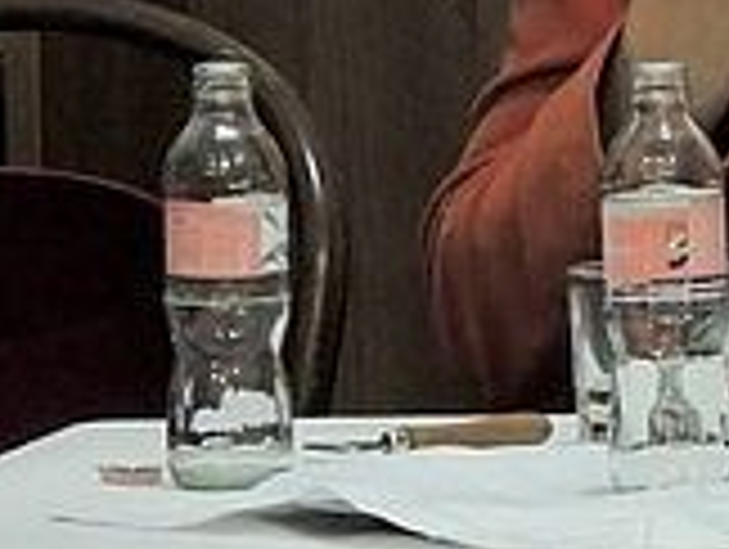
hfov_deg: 2.3
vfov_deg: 1.8
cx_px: 1080
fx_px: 17864
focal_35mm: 847
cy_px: -250
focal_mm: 49
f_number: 4.7
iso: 1600
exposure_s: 1/30
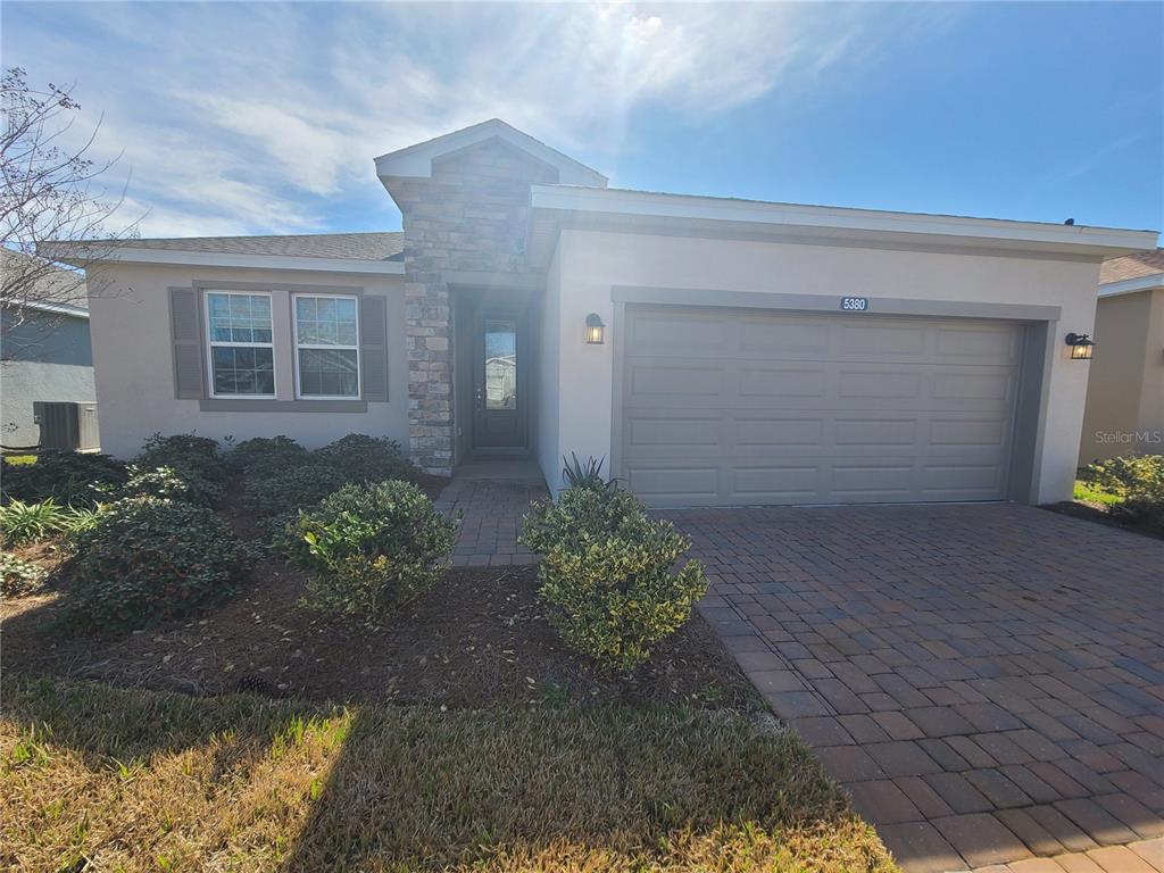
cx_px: 582
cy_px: 436
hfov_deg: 106.2
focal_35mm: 13
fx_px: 437
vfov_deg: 89.9
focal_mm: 2.2
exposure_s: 1/1078
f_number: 2.2
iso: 64
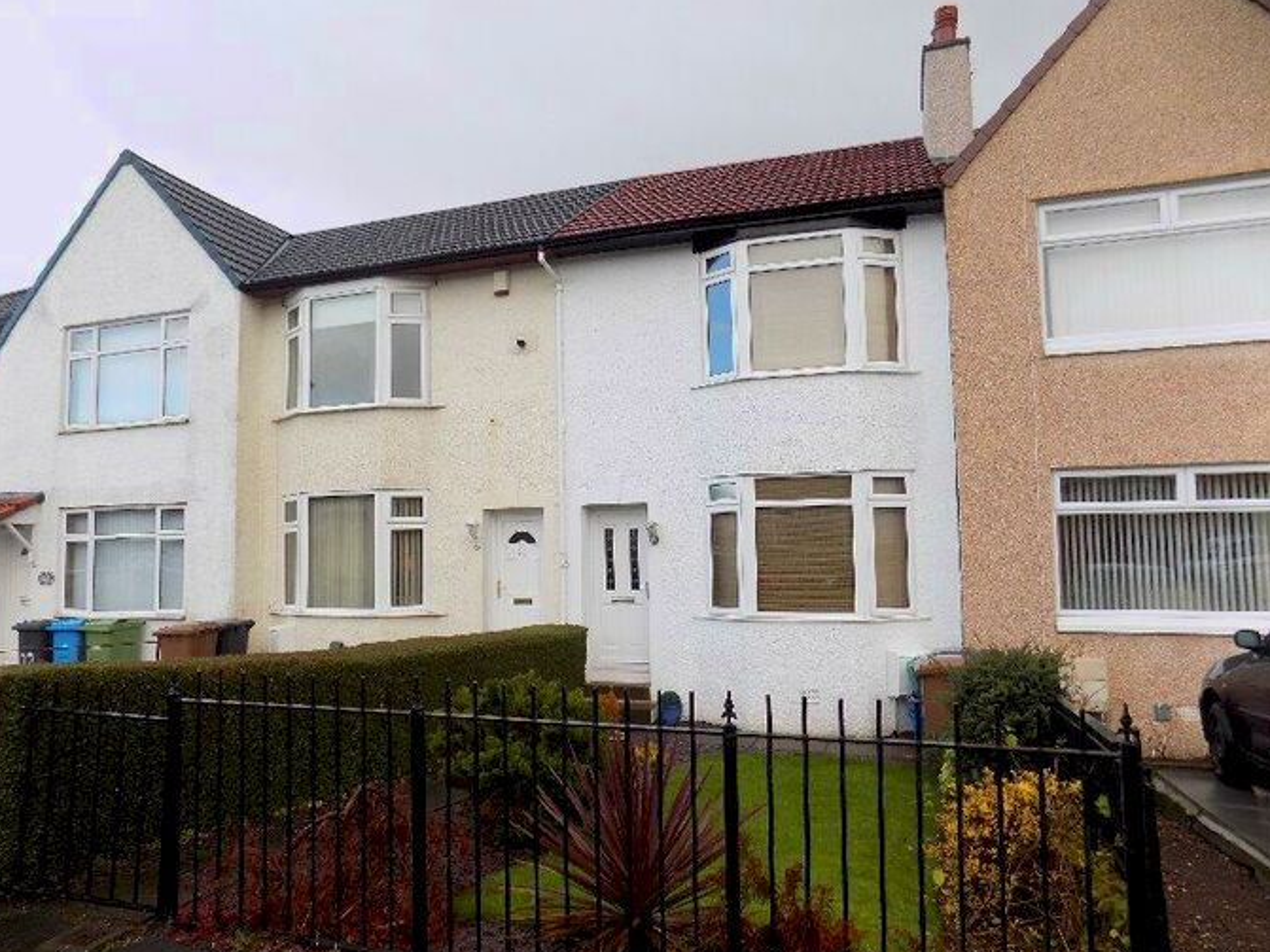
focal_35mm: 24
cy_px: 487
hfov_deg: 71.6
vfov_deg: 56.8
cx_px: 611
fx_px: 880
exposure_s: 1/160
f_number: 3.1
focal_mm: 4
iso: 80
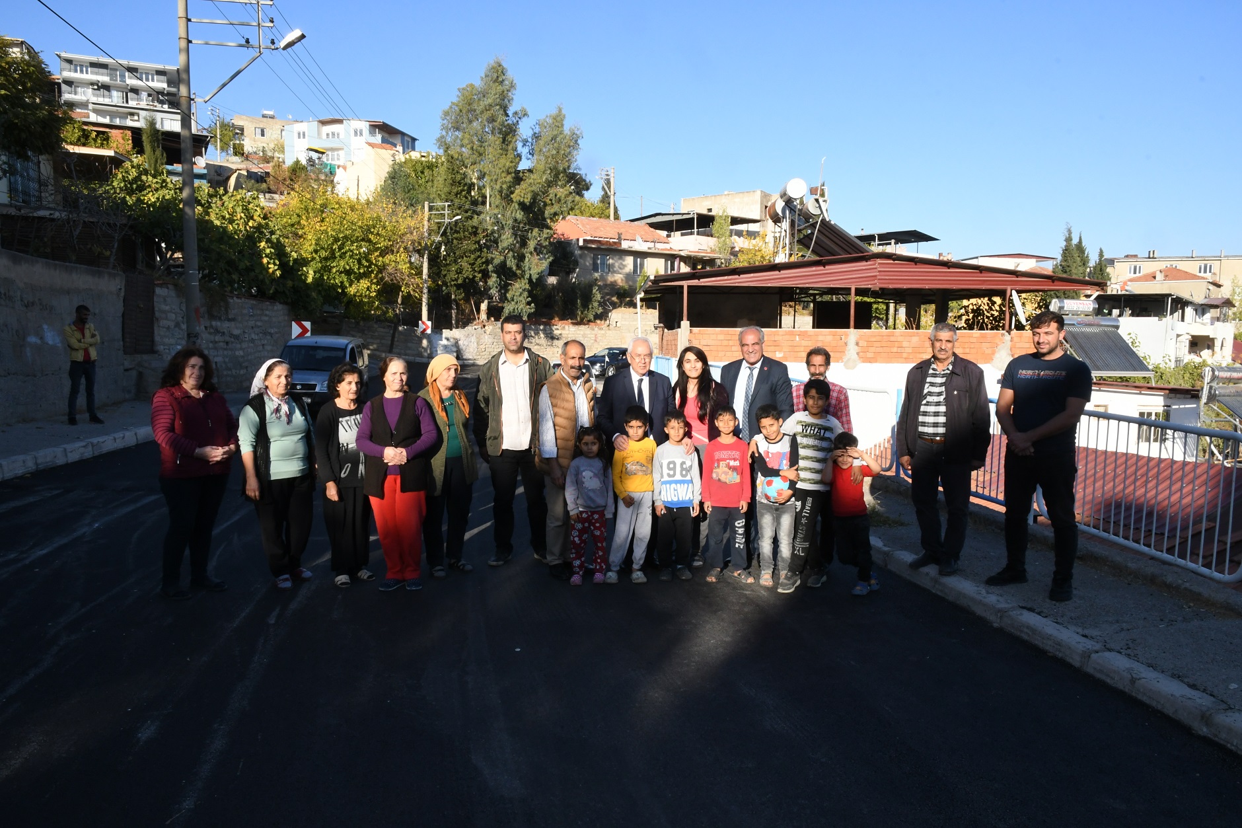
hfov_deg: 73.7
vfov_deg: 53.1
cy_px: 414
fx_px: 828
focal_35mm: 24
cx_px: 621
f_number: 22
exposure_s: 1/250
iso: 1000
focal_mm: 16
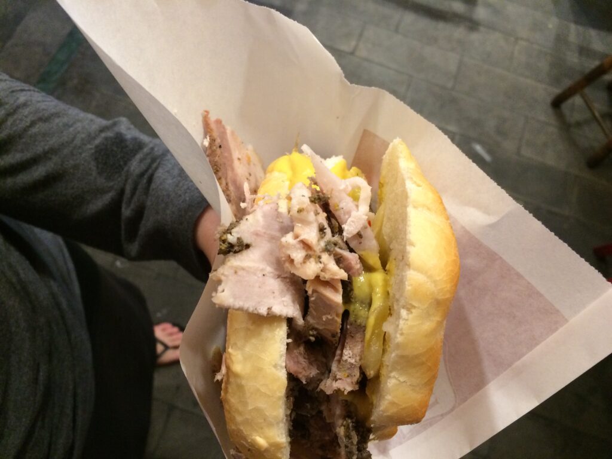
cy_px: 230
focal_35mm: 29
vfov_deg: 48.2
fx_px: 513
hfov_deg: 61.7
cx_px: 306
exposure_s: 1/33
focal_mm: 4.15
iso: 320
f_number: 2.2
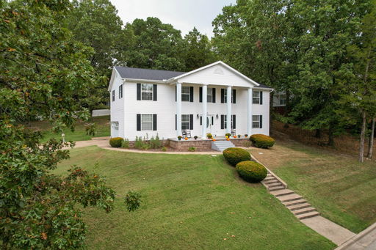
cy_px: 125
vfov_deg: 57.2
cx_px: 188
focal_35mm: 22
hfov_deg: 78.6
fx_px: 230
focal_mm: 8.38
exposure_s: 1/640
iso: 100
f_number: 2.8
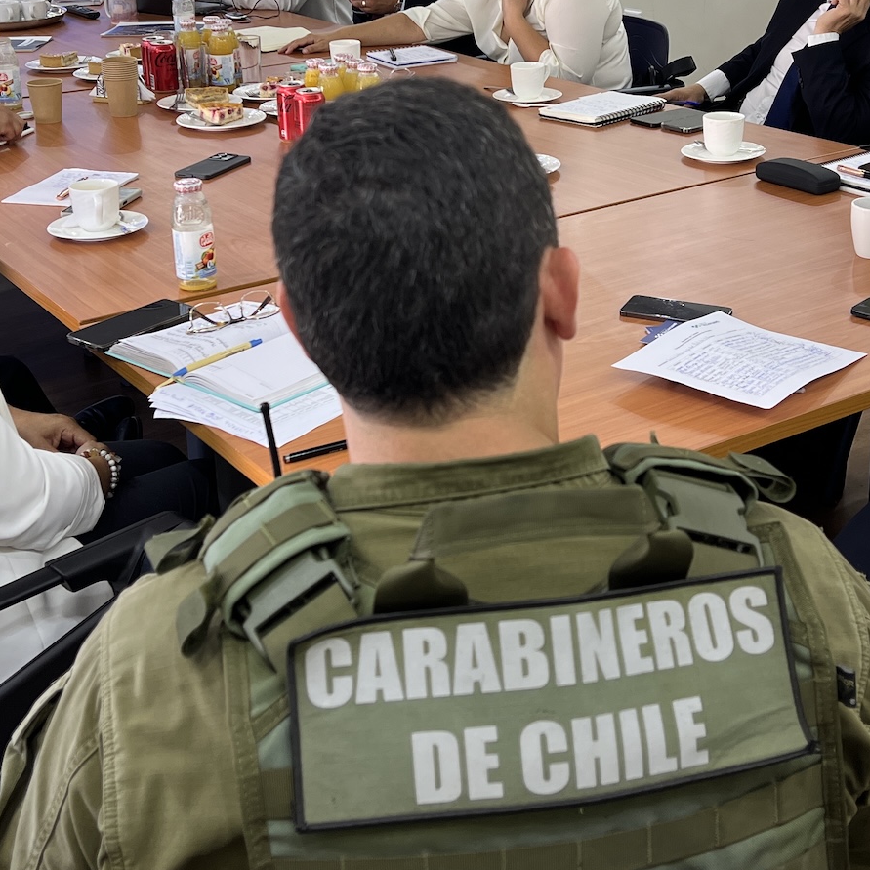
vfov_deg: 32.2
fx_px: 1479
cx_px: 467
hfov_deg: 32.8
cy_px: 226
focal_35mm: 52
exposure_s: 1/120
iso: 64
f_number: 1.5
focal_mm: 5.7
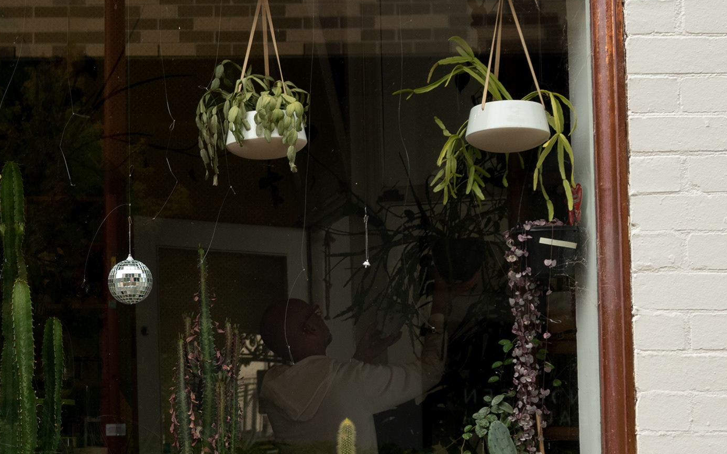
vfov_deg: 13.8
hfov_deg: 20.6
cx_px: -129
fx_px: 1870
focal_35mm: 94
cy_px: 316
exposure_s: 1/500
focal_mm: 33.5
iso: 200
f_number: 5
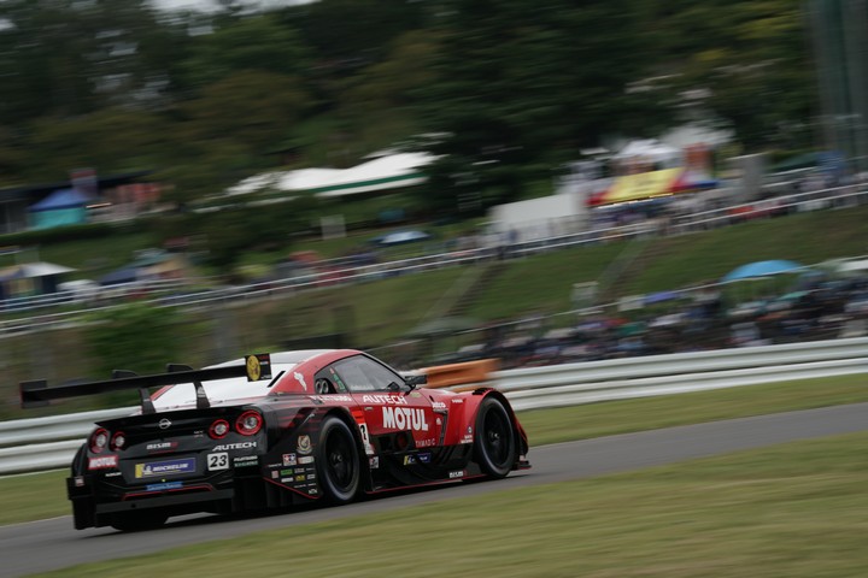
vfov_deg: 5.5
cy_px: 289
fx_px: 5979
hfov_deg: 8.3
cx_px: 434
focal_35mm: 248
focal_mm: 248
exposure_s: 1/60
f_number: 20
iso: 200
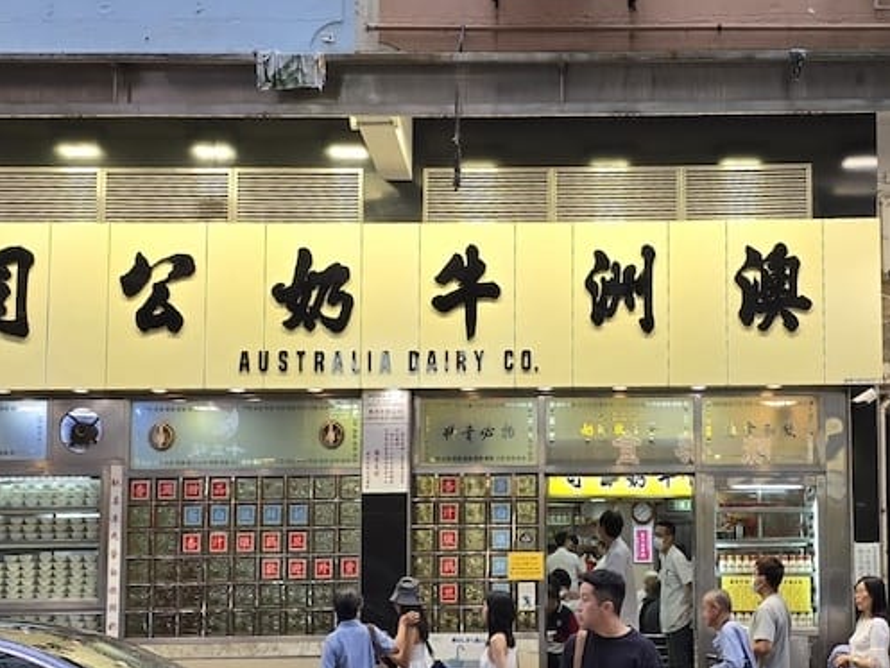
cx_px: 426
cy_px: 491
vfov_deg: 37.8
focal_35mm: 37
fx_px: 952
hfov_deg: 50.1
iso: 32
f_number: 1.7
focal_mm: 6.3
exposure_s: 1/101
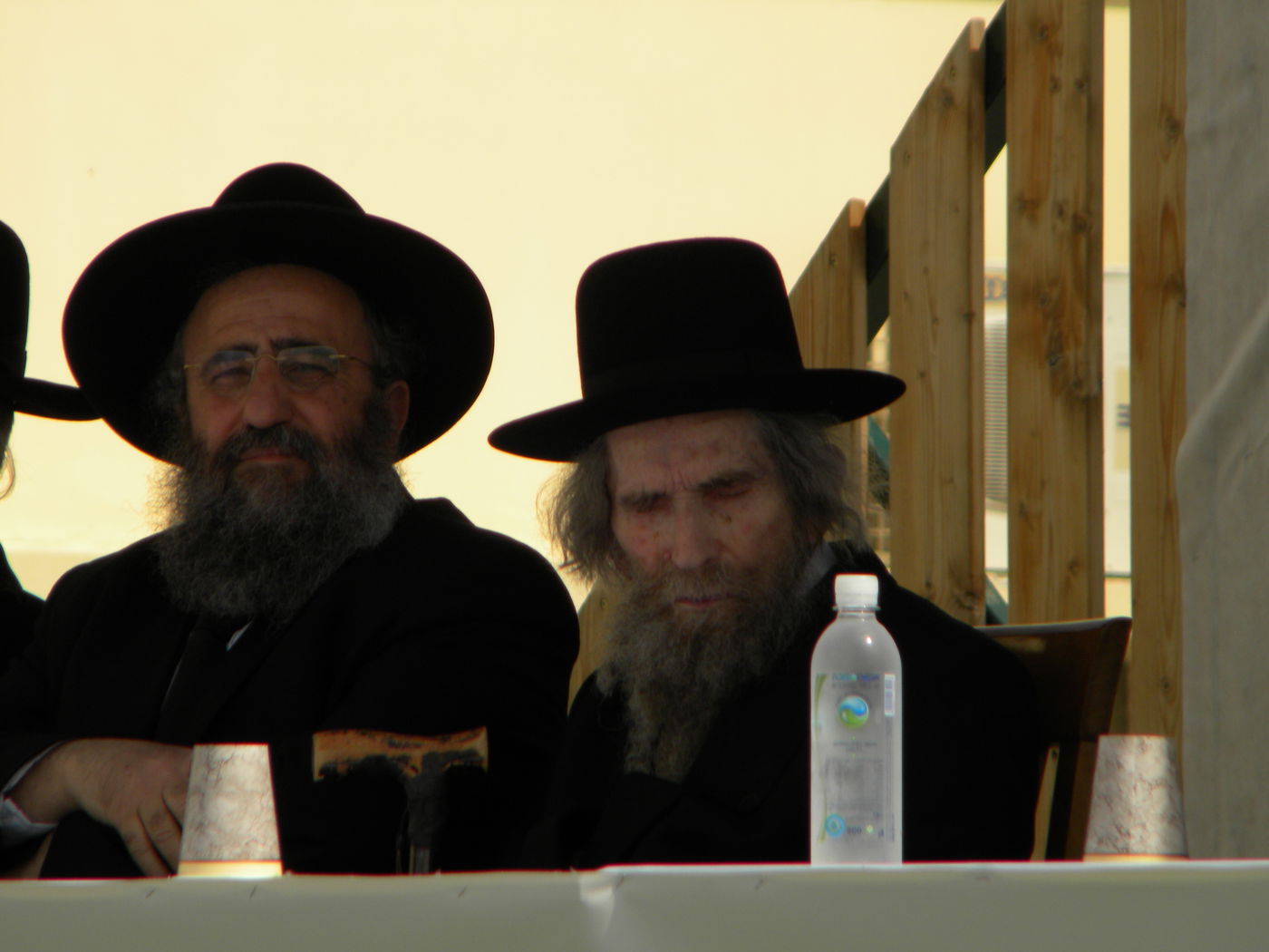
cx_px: 634
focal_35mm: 414
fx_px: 15177
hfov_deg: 4.8
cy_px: 476
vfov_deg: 3.6
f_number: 5.4
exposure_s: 1/772
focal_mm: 75
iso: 80
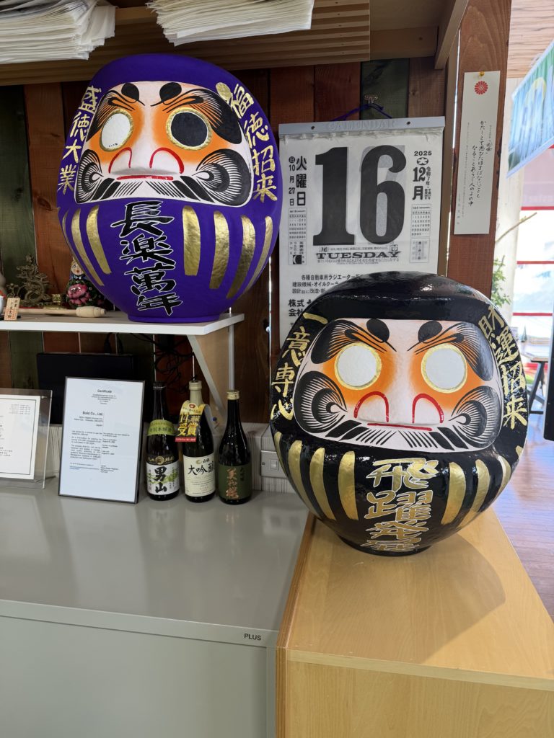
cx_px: 277
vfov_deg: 71.6
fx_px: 512
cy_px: 369
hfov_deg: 56.8
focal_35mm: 24
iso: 80
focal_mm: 6.76
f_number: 1.78
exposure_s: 1/100
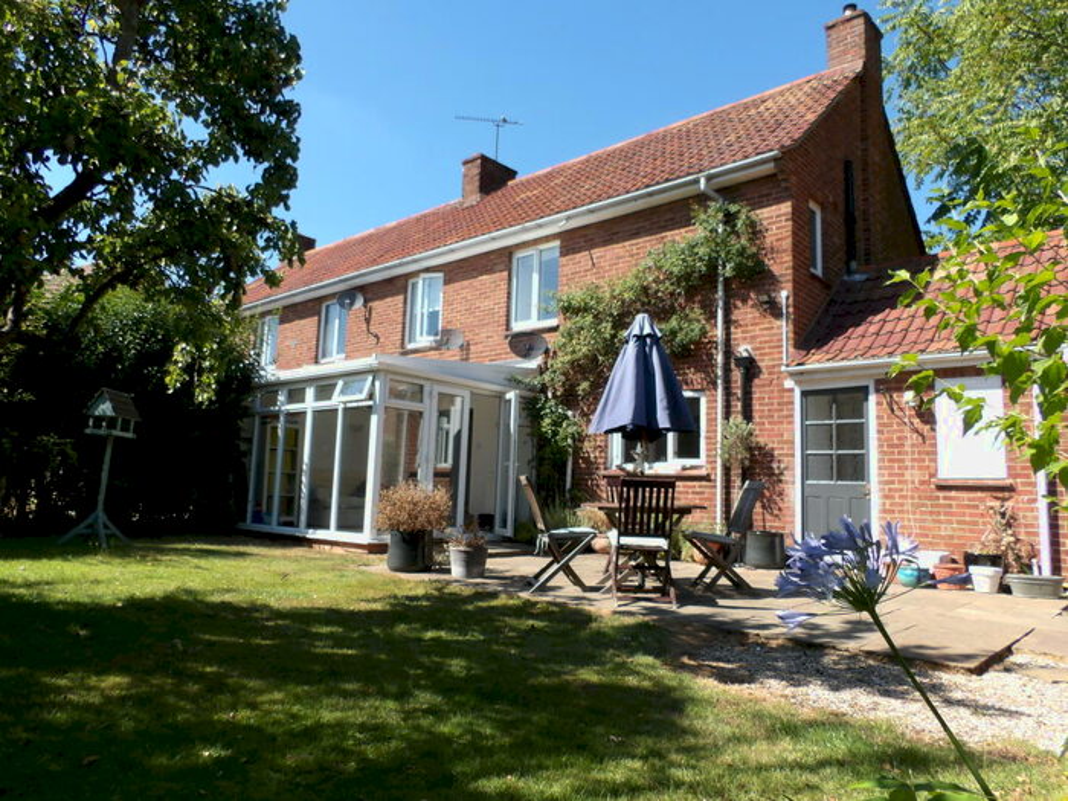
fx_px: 740
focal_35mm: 24
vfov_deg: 56.8
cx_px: 534
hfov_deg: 71.6
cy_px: 400
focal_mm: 4.3
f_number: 4.1
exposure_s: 1/295
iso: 100
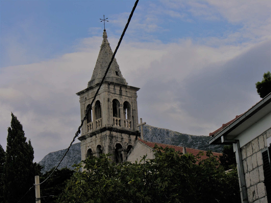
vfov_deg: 15.7
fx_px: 736
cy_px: 102
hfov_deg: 20.9
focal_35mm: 94
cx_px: 136
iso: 50
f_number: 5.7
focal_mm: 24
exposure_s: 1/154
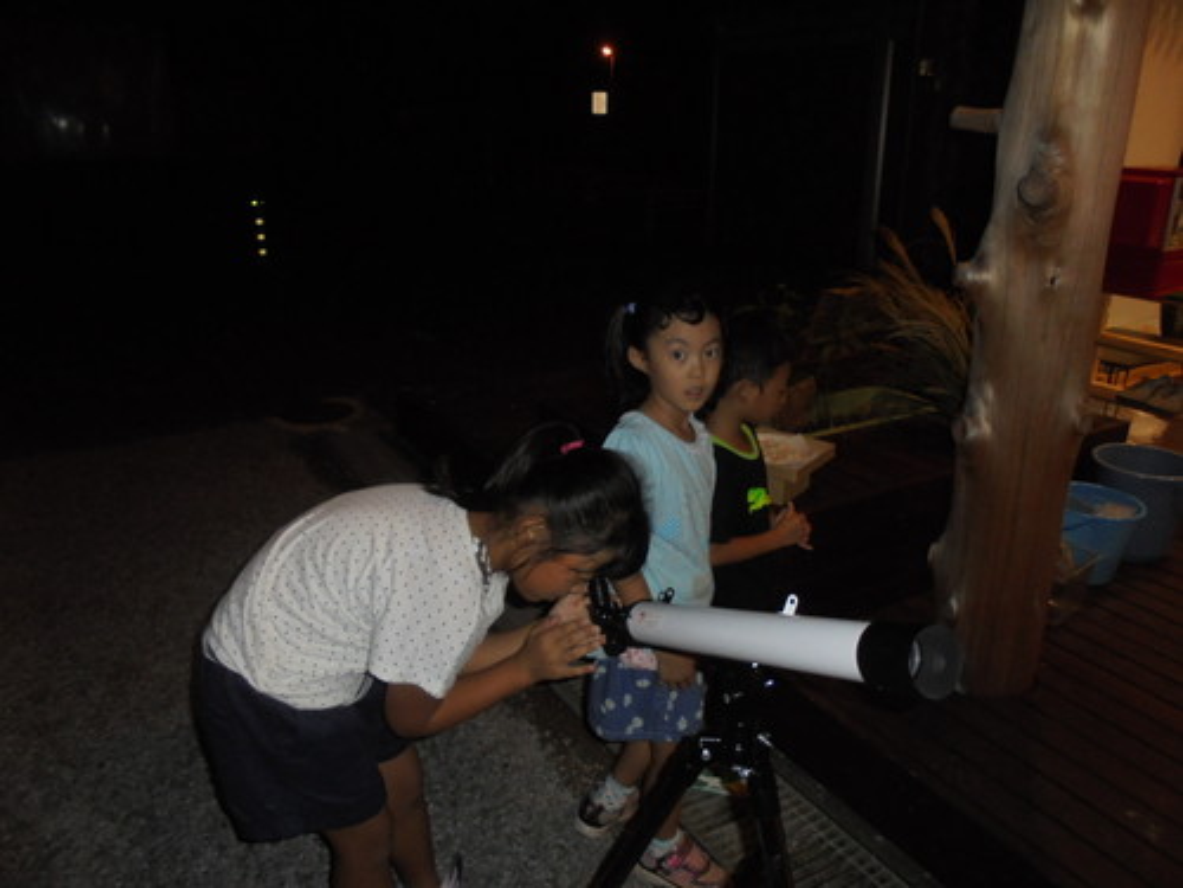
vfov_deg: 53.1
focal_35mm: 26
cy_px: 444
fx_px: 889
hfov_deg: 67.3
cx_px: 592
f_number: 3.5
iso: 200
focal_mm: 4.6
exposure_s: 1/30
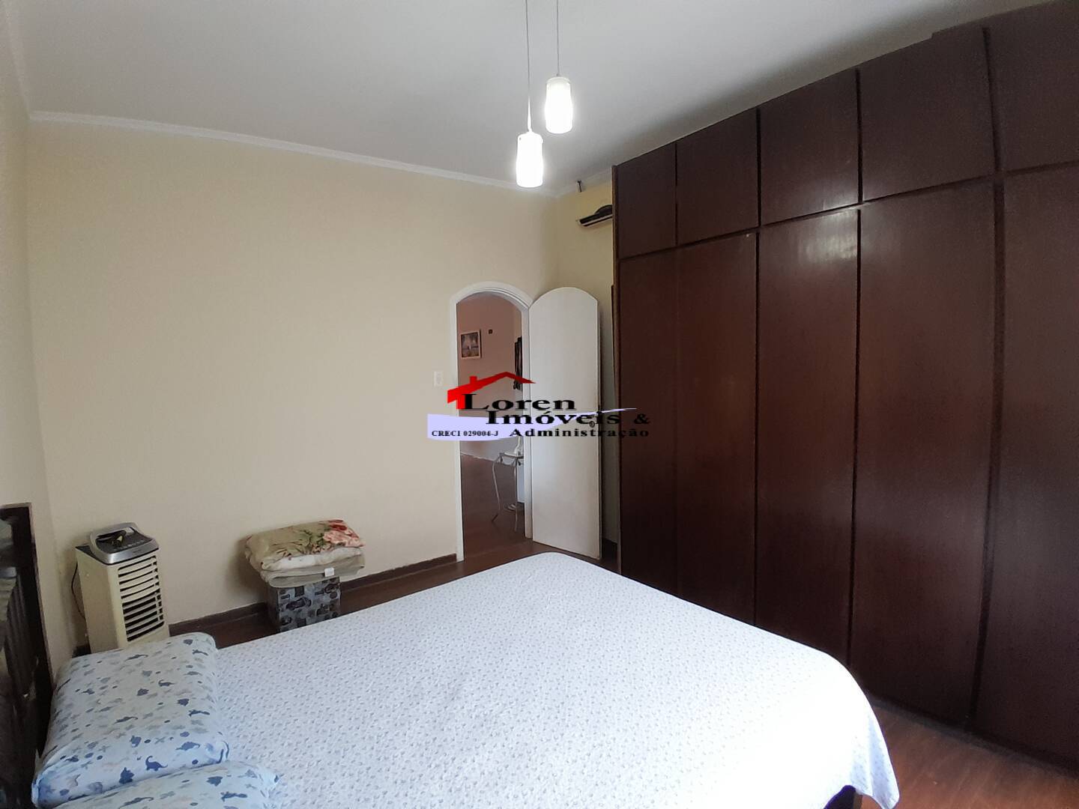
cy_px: 404
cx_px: 540
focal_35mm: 17
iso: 125
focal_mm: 1.46
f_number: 2.2
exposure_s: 1/24
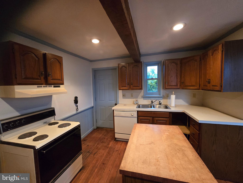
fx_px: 91
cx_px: 122
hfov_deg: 106.2
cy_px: 92
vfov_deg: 89.9
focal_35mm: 13
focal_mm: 2.2
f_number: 2.2
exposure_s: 1/60
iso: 800
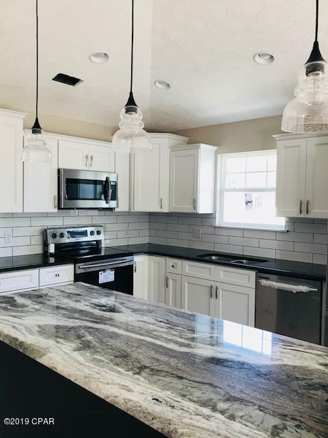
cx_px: 164
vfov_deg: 63.4
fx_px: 354
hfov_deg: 49.7
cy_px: 219
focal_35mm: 28
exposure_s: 1/30
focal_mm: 3.99
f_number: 1.8
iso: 32
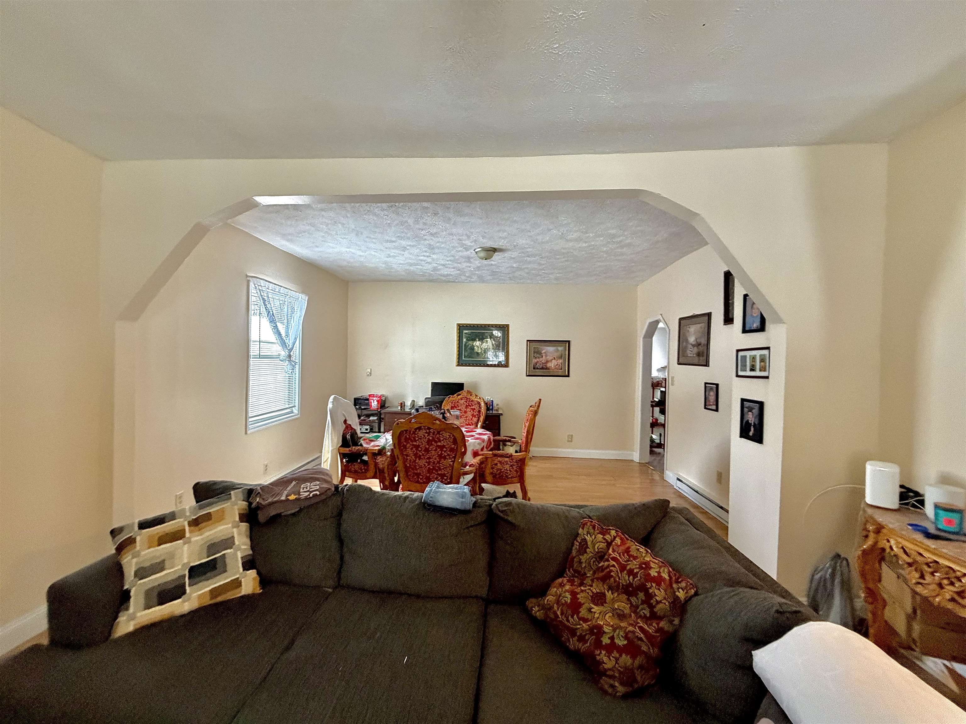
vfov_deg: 85.7
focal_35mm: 14
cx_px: 483
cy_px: 362
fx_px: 391
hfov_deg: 102.1
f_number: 2.2
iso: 500
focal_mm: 2.22
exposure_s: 1/60
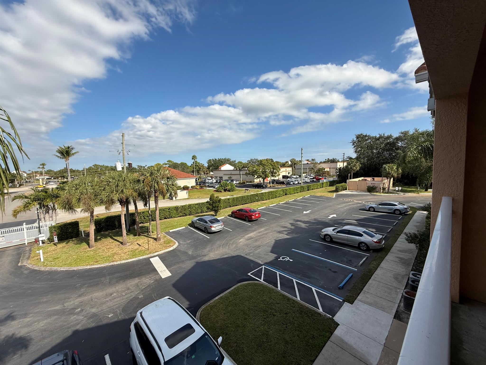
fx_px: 197
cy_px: 182
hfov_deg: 102.1
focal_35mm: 14
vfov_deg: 85.7
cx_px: 243
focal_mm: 2.22
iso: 50
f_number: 2.2
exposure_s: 1/2237
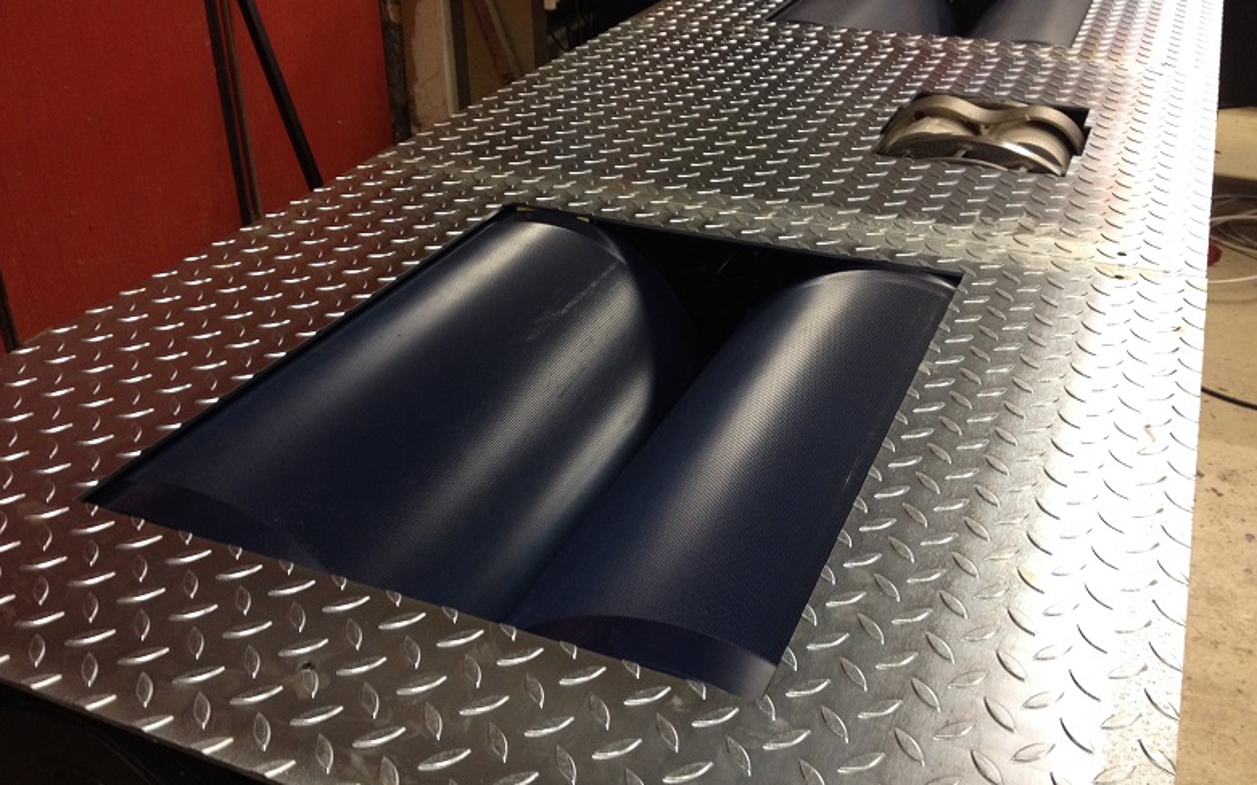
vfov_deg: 33.6
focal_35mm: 38
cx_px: 626
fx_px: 1302
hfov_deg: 51.5
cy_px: 397
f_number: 2.4
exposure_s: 1/20
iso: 125
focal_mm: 4.28
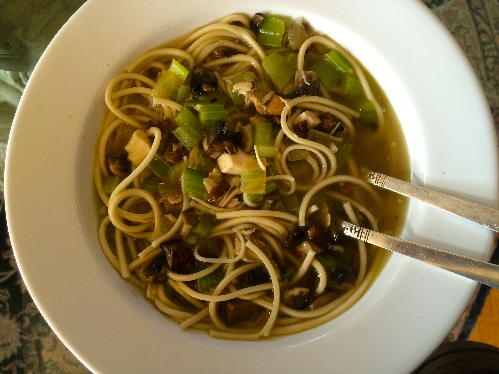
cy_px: 187
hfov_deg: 61.7
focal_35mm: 29
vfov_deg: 48.2
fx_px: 418
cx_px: 250
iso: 100
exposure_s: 1/30
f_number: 2.2
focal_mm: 4.15
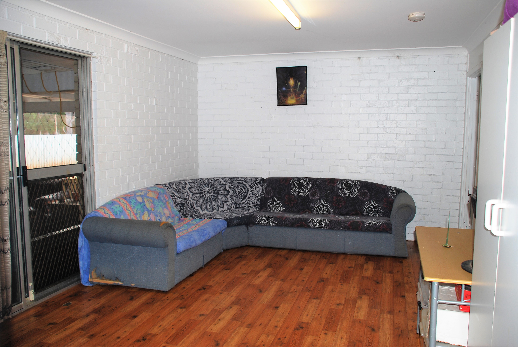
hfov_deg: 61.9
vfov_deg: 43.7
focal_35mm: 30
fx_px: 432
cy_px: 174
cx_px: 259
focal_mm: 20
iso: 100
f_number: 3.8
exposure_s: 1/60
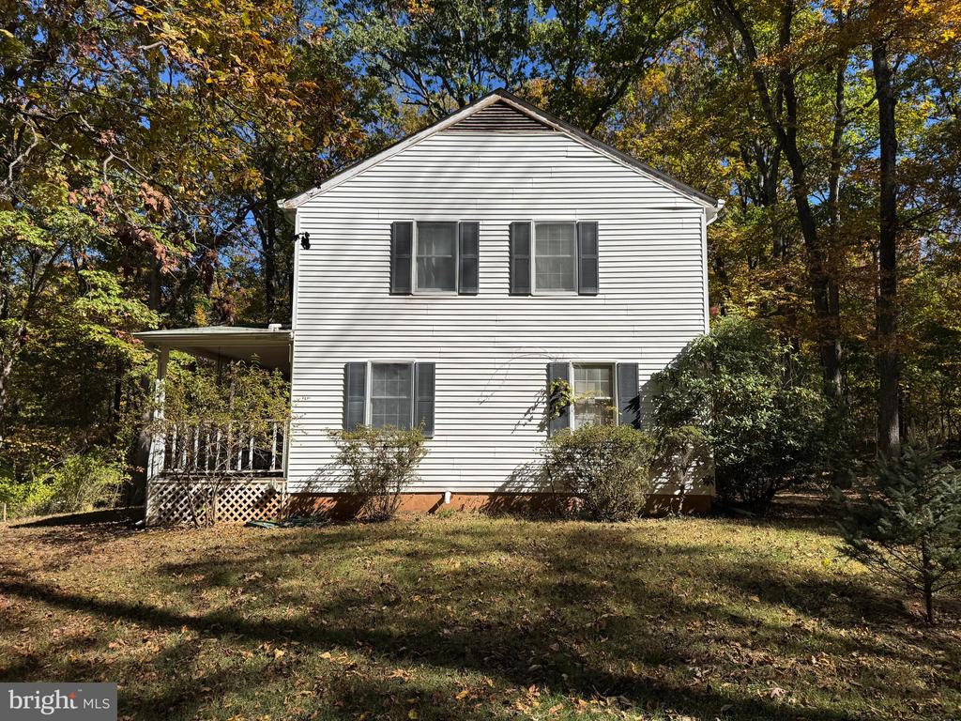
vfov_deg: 56.8
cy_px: 360
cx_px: 480
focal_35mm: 24
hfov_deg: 71.6
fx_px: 666
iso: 80
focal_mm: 6.76
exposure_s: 1/5348
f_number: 1.78
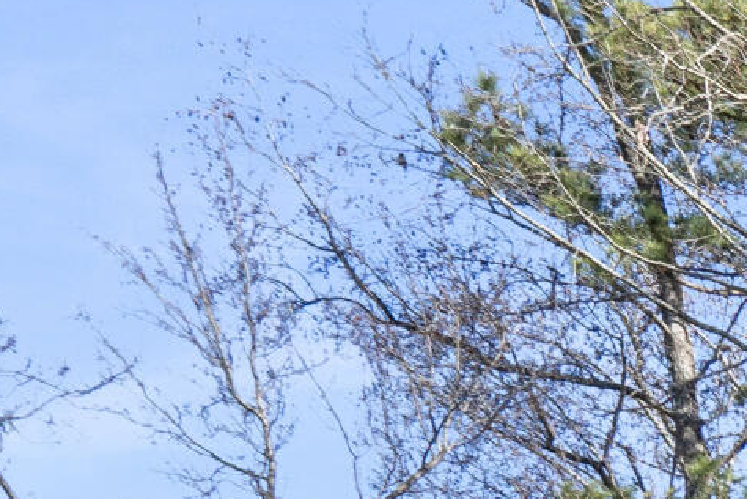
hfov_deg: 12.4
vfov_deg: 10.5
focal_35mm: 101
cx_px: 2062
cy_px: 1403
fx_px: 2096
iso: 250
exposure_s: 1/8
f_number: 13
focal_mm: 16
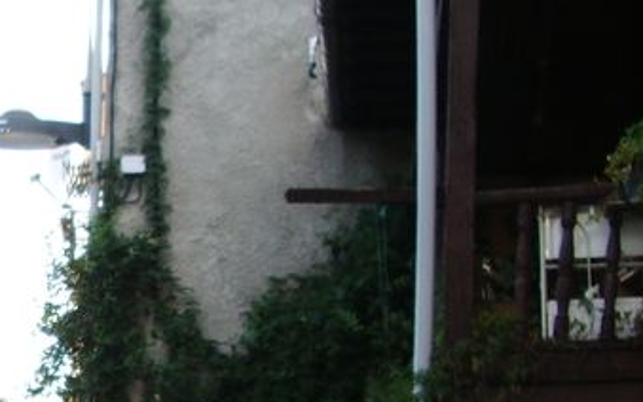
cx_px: -231
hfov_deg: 17.3
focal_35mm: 112
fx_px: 1963
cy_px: 516
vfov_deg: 11.4
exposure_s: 1/100
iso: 50
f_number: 2.6
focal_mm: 5.8
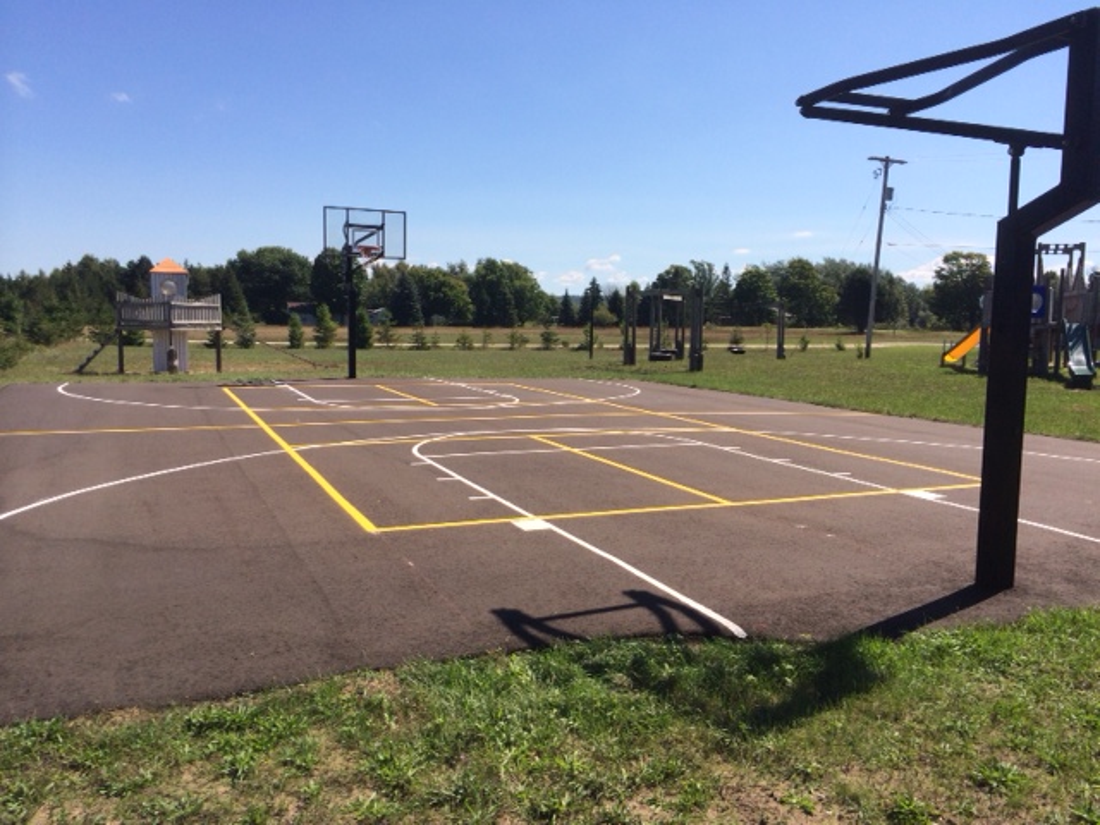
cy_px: 412
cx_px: 550
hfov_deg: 60.0
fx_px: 953
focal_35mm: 30
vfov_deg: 46.8
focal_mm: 4.12
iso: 40
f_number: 2.2
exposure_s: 1/2564
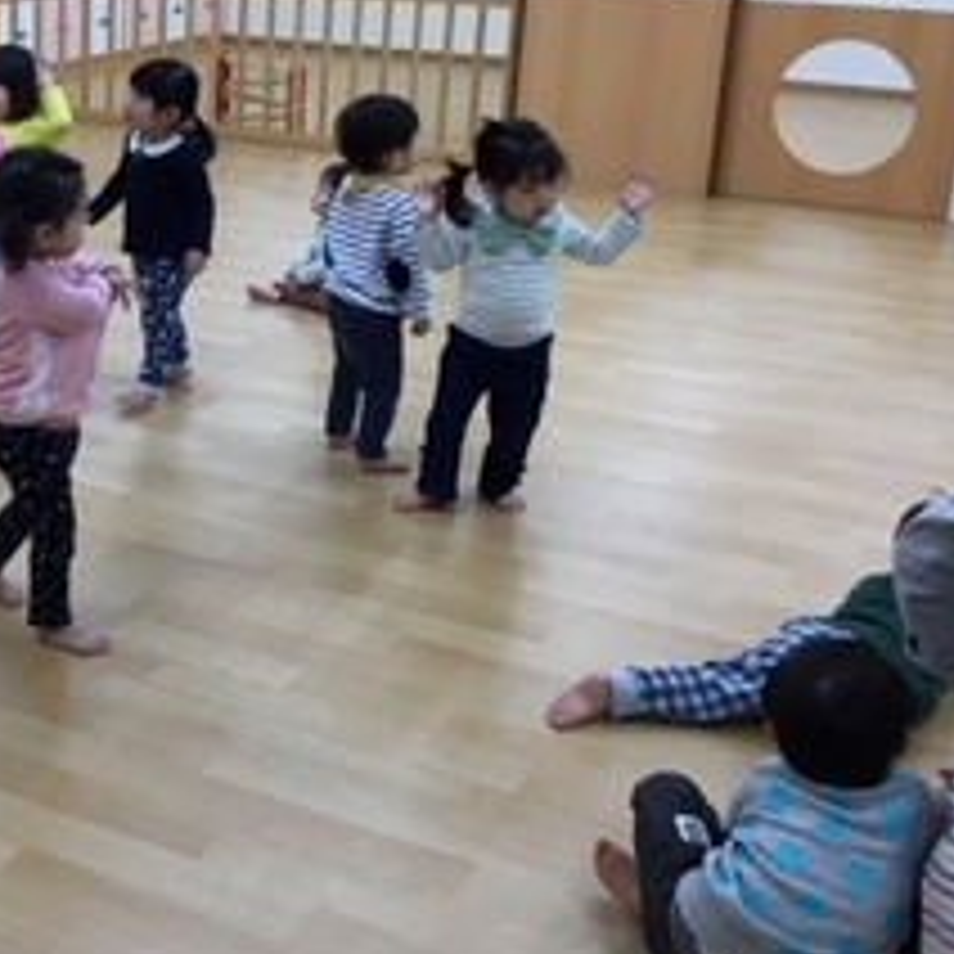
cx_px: 99
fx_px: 1684
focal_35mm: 54
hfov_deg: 30.3
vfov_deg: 31.4
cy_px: 324
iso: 25
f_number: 2.4
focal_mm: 3.3
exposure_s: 1/40
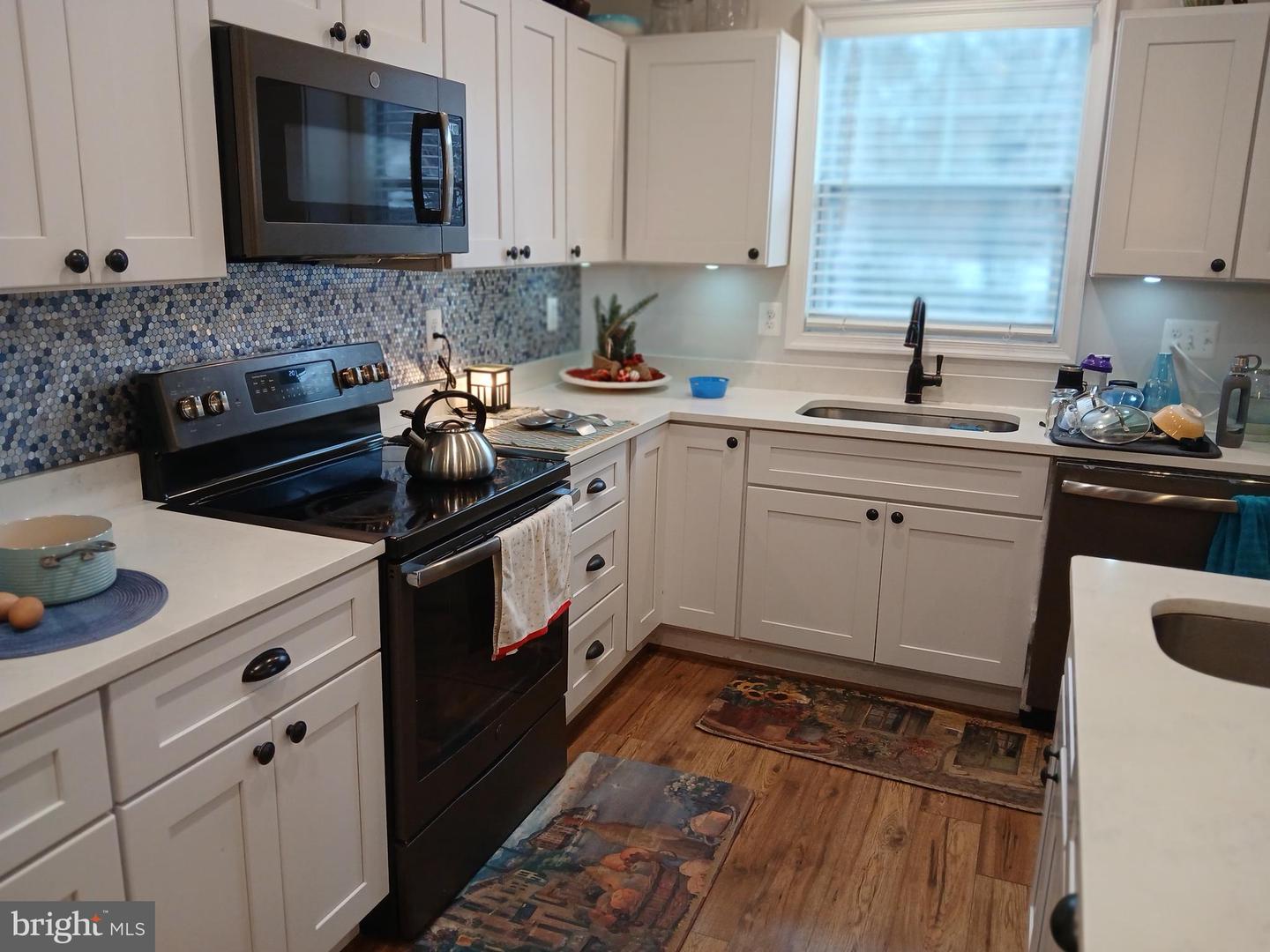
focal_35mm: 26
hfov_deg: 67.3
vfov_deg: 53.1
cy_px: 476
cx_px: 635
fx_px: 954
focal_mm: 3.98
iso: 160
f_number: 1.8
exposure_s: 1/60
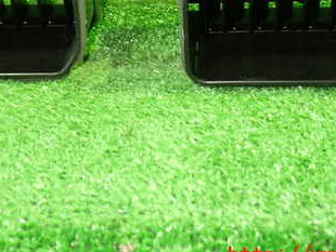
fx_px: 563
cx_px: 147
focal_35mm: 58
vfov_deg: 24.6
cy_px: 27
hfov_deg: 33.2
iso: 640
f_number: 2.3
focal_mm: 5.4
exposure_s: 1/30
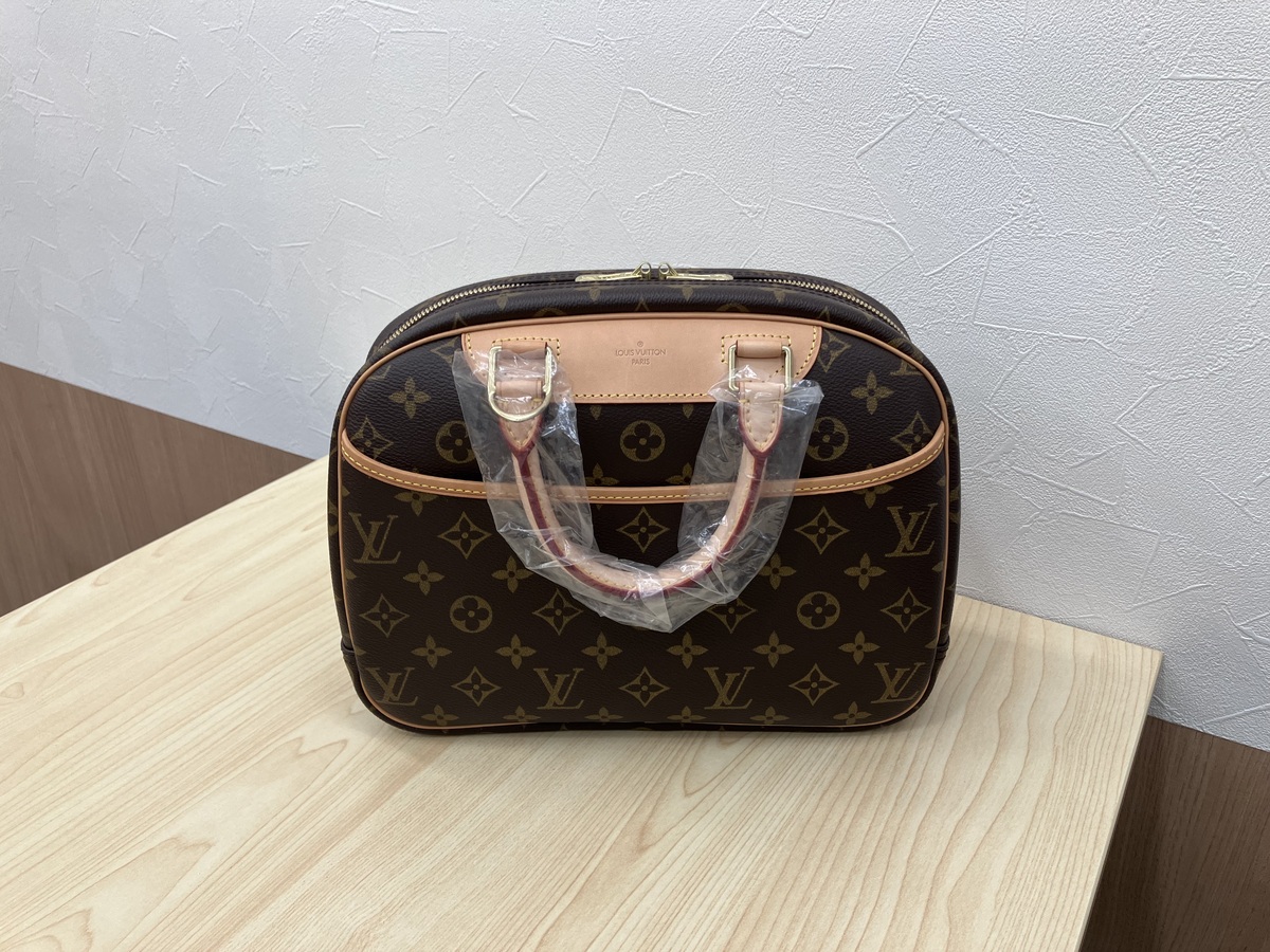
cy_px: 476
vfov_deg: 49.7
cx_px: 635
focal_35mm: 28
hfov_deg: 63.4
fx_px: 1027
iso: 40
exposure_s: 1/60
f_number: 1.8
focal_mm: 3.99
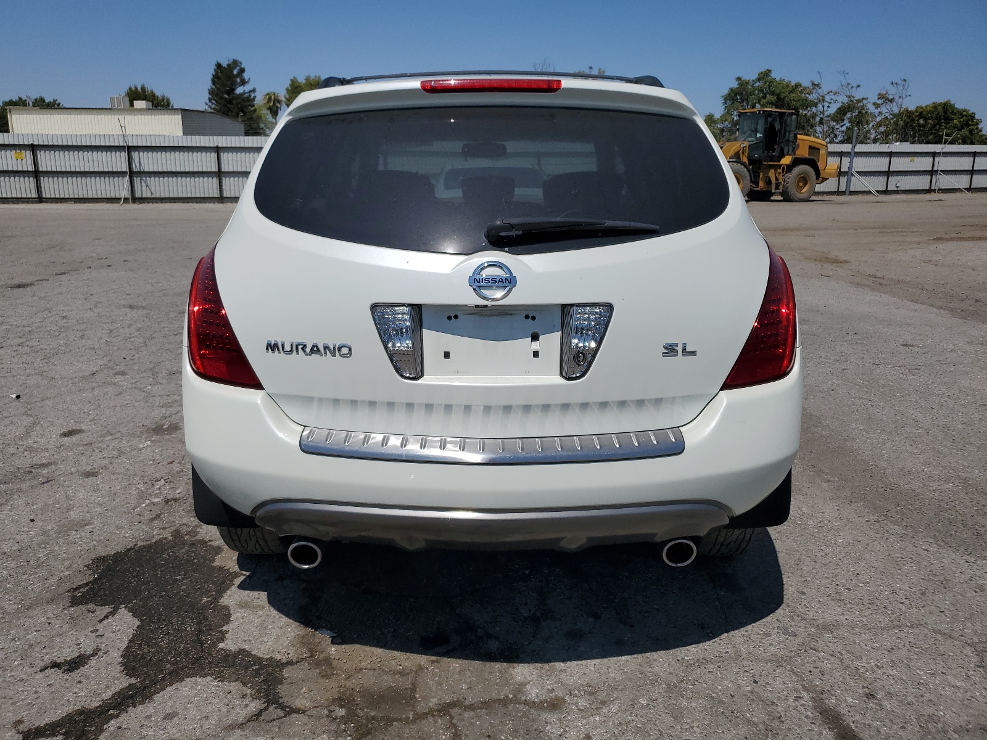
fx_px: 741
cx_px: 494
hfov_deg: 67.3
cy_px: 370
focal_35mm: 26
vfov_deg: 53.1
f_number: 1.5
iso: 50
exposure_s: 1/10000
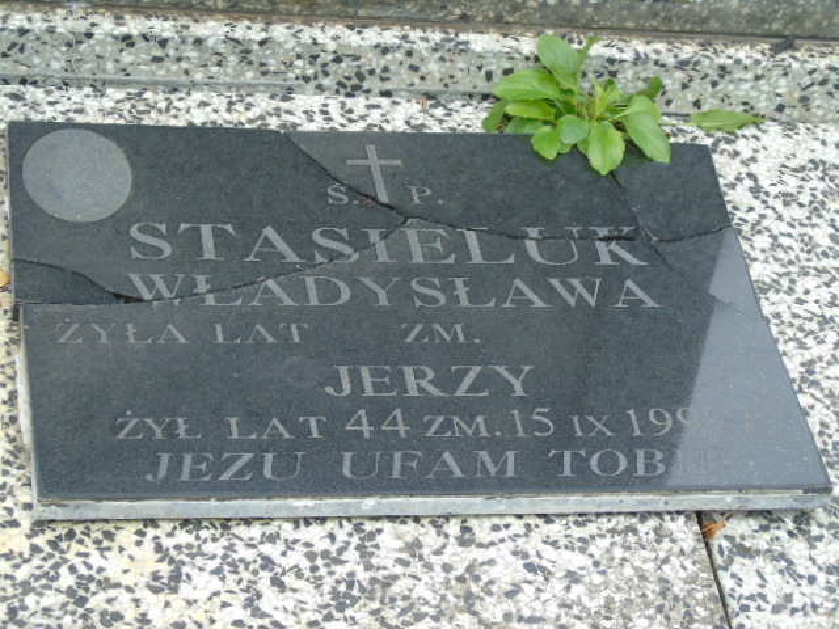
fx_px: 2618
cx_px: 420
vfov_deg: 13.7
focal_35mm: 108
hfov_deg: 18.2
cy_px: 314
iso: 80
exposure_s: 1/50
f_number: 4.4
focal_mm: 19
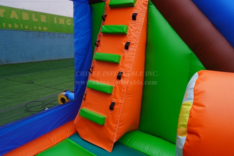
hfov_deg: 73.7
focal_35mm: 24
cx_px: 117
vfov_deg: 53.1
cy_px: 78
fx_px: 156
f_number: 7.1
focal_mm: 16
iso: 100
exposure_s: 1/100
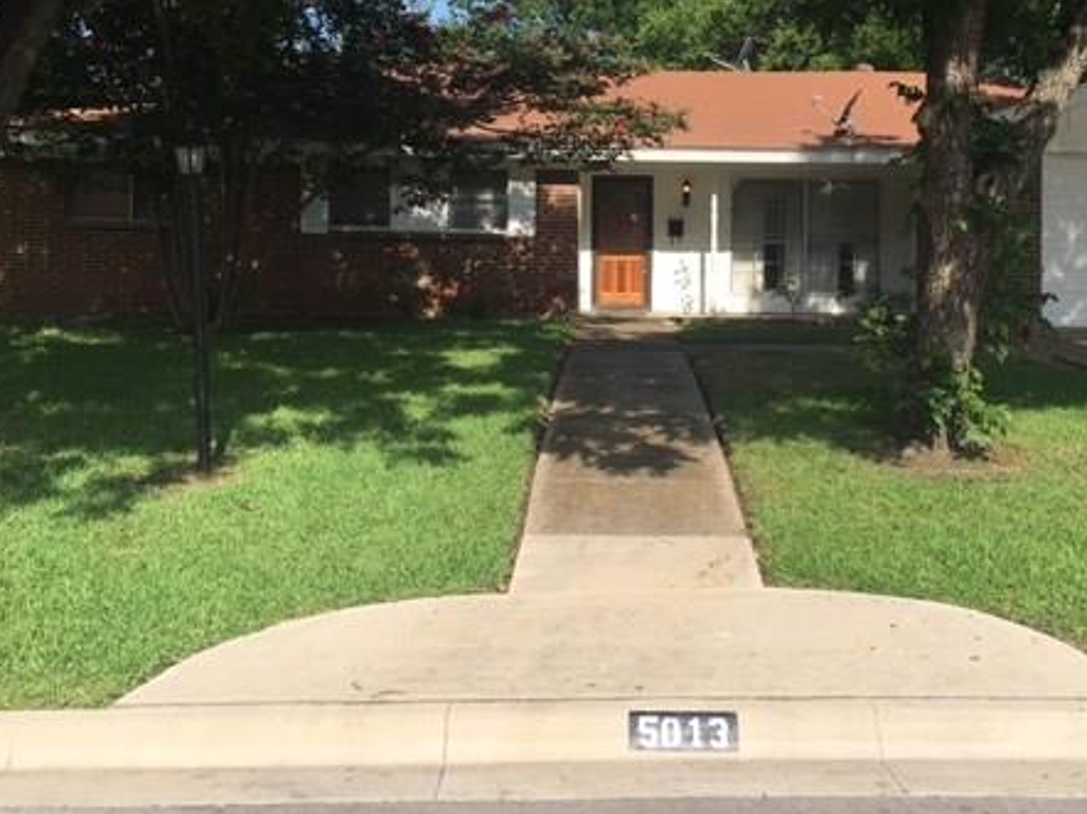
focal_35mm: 42
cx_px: 654
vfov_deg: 34.2
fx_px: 1318
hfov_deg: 44.6
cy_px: 312
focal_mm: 4.15
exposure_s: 1/1399
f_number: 2.2
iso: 25
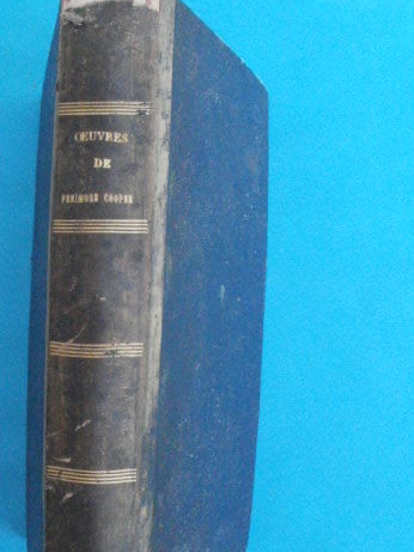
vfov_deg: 38.1
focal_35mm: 50
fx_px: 797
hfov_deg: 29.0
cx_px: 144
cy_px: 310
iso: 800
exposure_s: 1/320
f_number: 5.6
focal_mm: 6.3
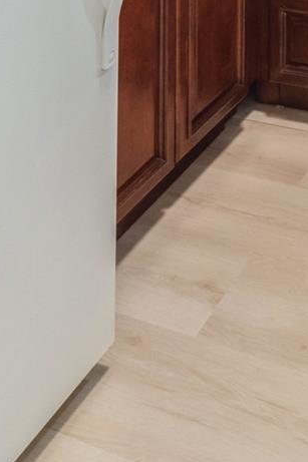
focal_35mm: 50
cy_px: -225
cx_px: 423
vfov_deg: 27.6
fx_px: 642
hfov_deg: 23.2
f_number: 14
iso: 640
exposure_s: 1/5
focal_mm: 15
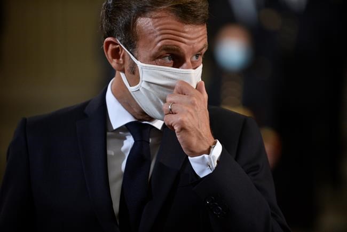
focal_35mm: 190
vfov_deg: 7.2
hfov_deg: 10.8
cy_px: 116
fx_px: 1832
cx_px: 174
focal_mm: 190
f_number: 2.8
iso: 2000
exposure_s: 1/400
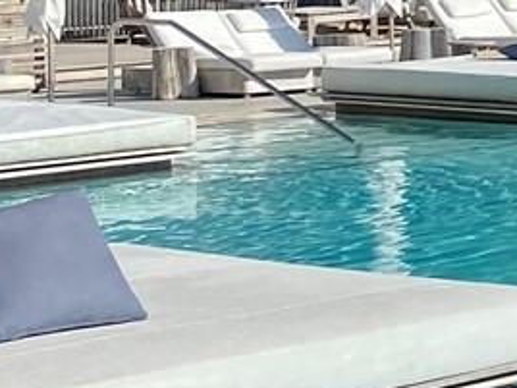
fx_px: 2315
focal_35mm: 155
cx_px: 1308
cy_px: -108
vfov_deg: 9.4
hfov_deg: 10.6
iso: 32
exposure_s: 1/2817
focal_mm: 4.25
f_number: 1.8
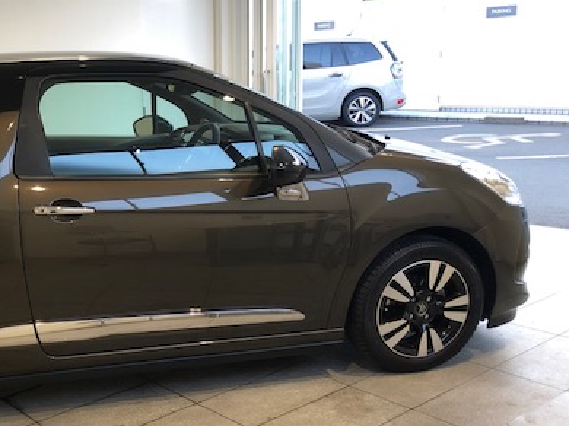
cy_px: 254
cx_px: 104
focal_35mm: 46
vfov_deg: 31.4
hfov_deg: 39.4
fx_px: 756
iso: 25
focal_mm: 3.99
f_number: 1.8
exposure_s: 1/33
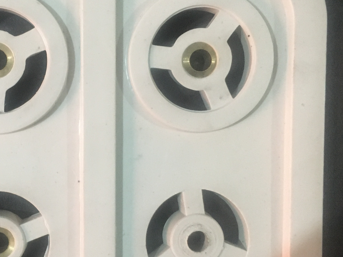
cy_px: 150
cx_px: 58
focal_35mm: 57
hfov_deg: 32.6
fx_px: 565
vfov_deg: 25.6
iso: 320
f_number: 2.2
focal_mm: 4.15
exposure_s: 1/17
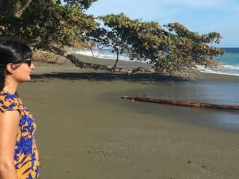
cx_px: 251
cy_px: 18
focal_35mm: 71
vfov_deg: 20.3
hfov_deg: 25.7
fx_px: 490
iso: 25
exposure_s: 1/1637
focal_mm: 4.15
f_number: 2.2
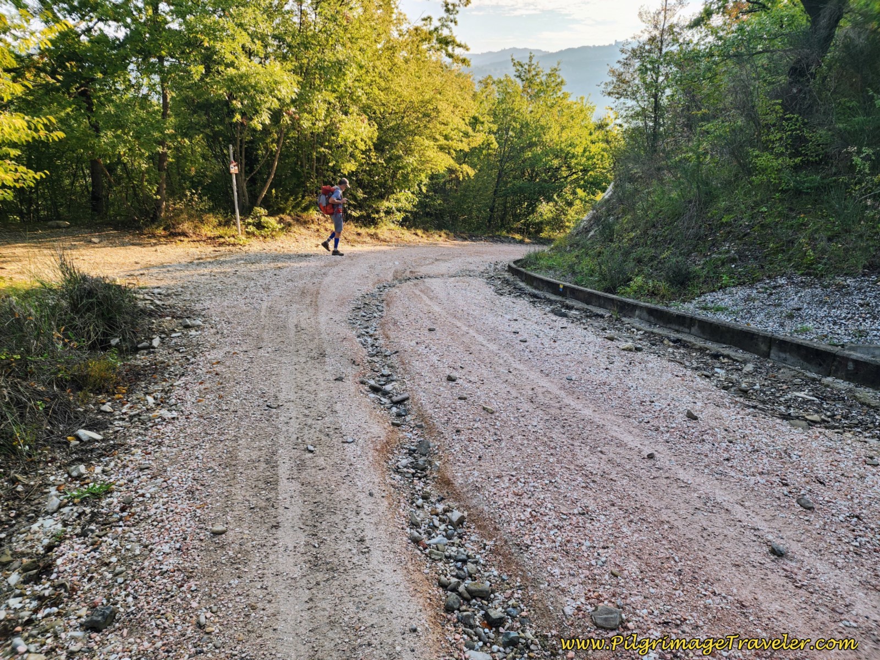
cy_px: 330
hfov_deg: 73.9
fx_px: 585
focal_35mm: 23
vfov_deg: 58.9
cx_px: 440
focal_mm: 6.4
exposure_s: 1/180
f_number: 1.8
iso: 20
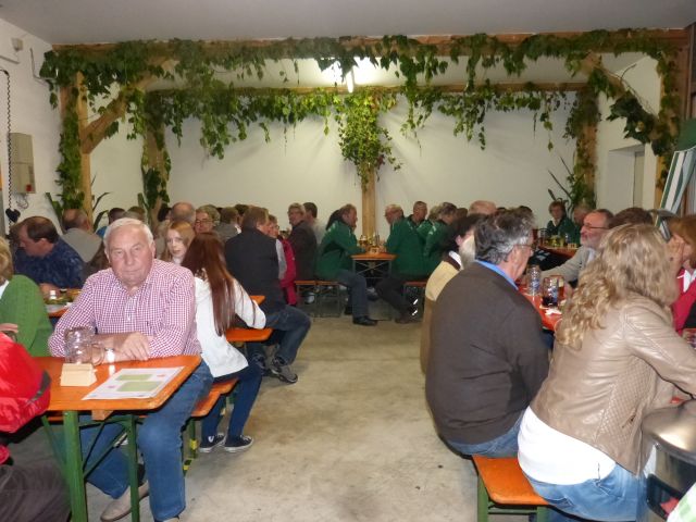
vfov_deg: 54.9
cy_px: 261
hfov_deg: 69.4
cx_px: 348
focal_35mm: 25
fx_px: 503
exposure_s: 1/60
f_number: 2.8
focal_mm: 4.5
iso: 800
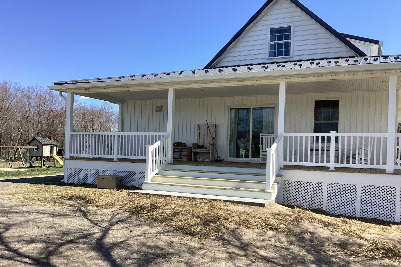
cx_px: 198
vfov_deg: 39.9
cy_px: 153
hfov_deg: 57.2
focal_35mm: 33
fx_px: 368
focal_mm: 3.3
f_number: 2.4
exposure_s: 1/1018
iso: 25
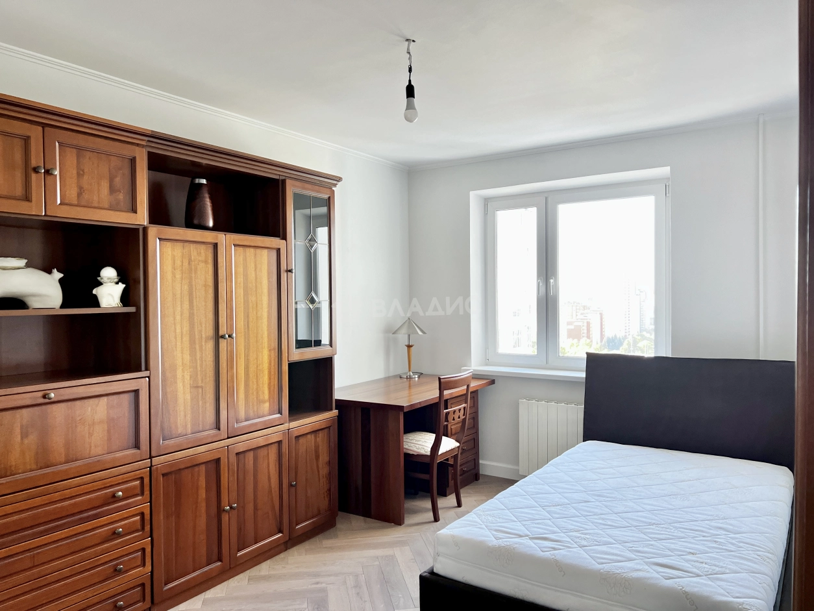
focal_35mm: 26
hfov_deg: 67.3
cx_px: 407
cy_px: 306
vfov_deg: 53.1
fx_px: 612
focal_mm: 5.7
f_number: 1.5
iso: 125
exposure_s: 1/121
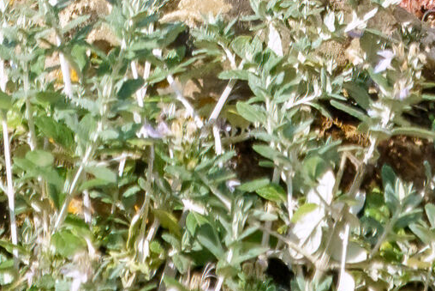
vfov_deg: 0.7
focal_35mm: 1890
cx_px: 372
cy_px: -329
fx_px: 22843
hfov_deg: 1.1
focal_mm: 400
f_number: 9
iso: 6400
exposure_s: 1/4000
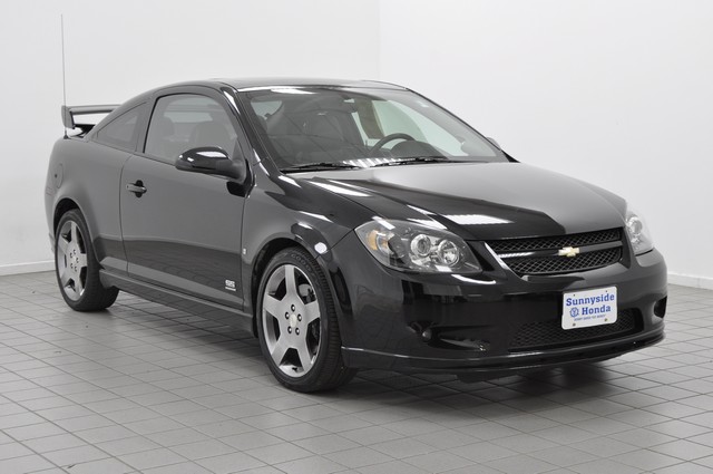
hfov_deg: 31.9
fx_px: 1246
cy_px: 237
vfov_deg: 21.5
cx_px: 356
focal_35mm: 63
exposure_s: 1/10
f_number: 7.1
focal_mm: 42
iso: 400
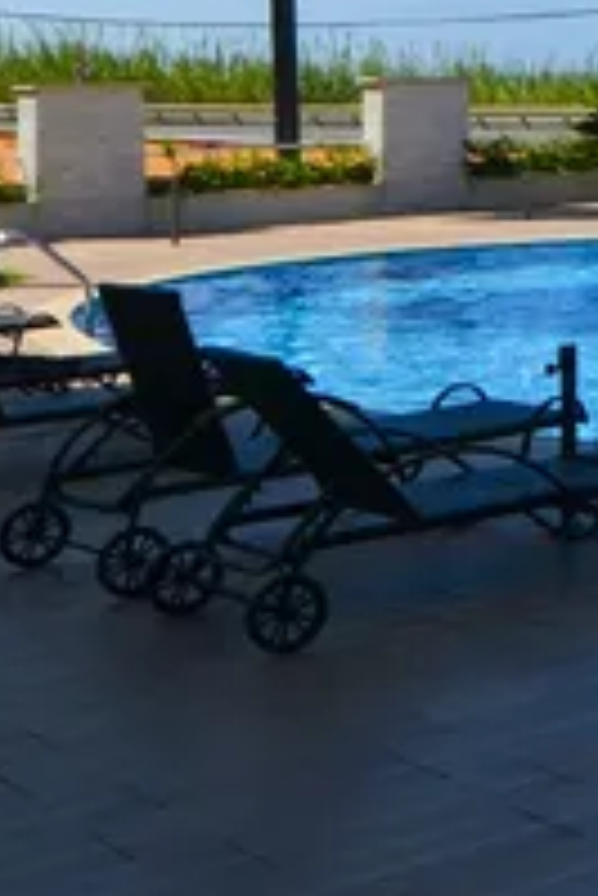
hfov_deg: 12.5
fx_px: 2068
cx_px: 1470
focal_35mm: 83
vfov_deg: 23.3
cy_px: -18
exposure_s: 1/320
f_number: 9
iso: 100
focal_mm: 13
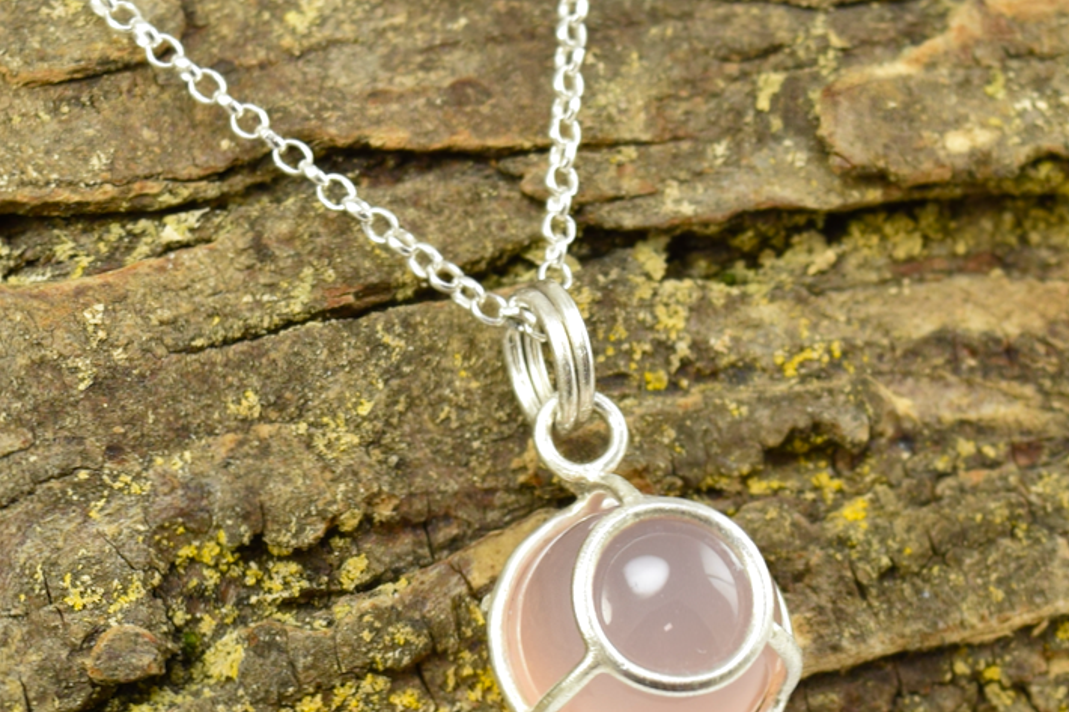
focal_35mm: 92
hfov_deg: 22.1
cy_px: 550
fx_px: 2731
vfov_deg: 14.8
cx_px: 574
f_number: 6.3
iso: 400
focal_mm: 34
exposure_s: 1/160
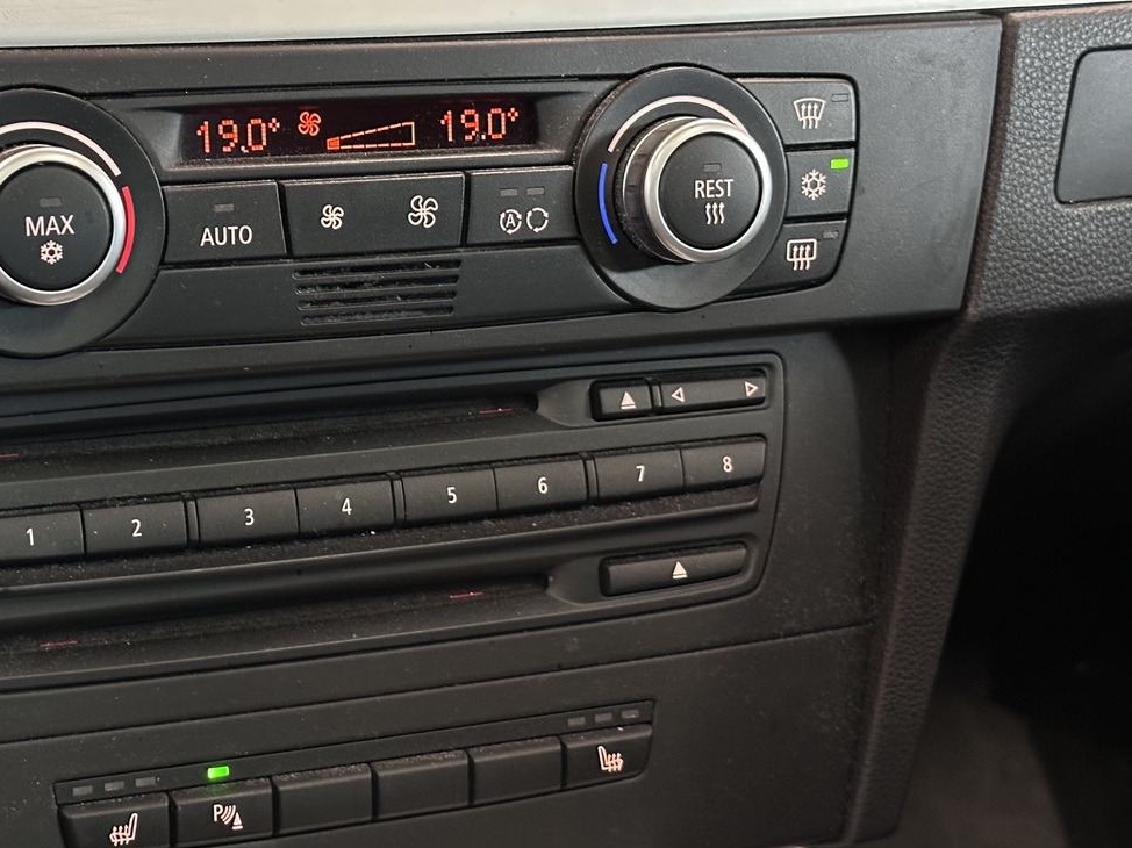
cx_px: 337
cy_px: 403
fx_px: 2321
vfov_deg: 20.7
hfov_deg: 27.2
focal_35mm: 71
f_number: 1.78
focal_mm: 6.86
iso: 640
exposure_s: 1/29
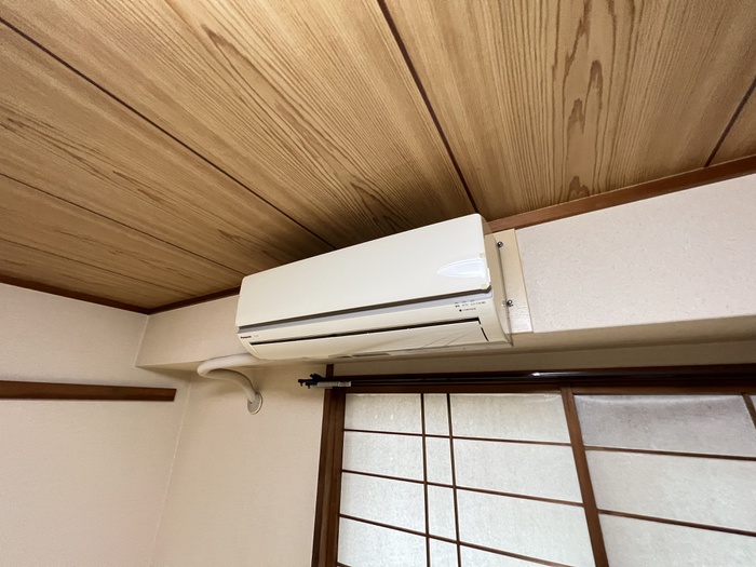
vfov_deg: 89.9
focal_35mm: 13
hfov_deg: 106.2
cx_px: 378
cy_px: 284
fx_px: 284
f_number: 1.8
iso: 250
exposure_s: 1/60
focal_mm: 1.57
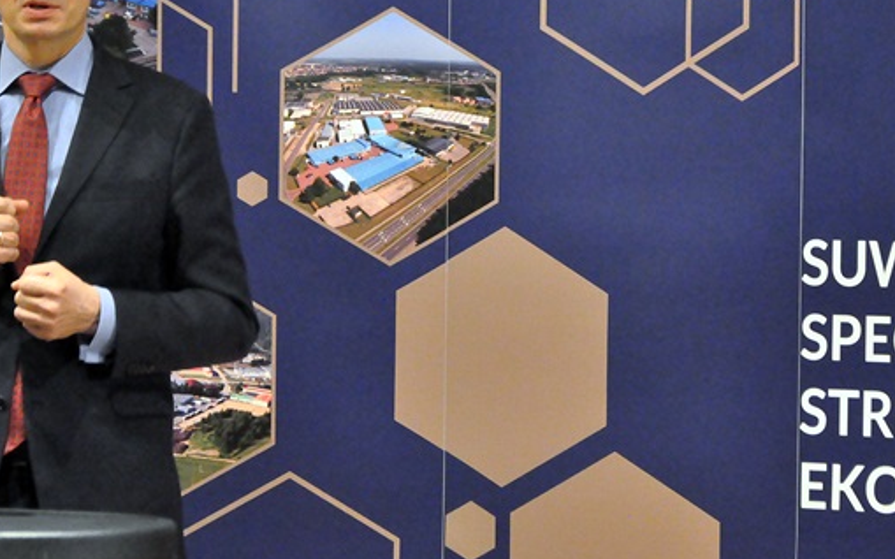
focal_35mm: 192
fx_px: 4683
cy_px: 163
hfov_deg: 10.9
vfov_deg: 6.8
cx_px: 487
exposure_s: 1/90
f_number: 5.3
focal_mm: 80
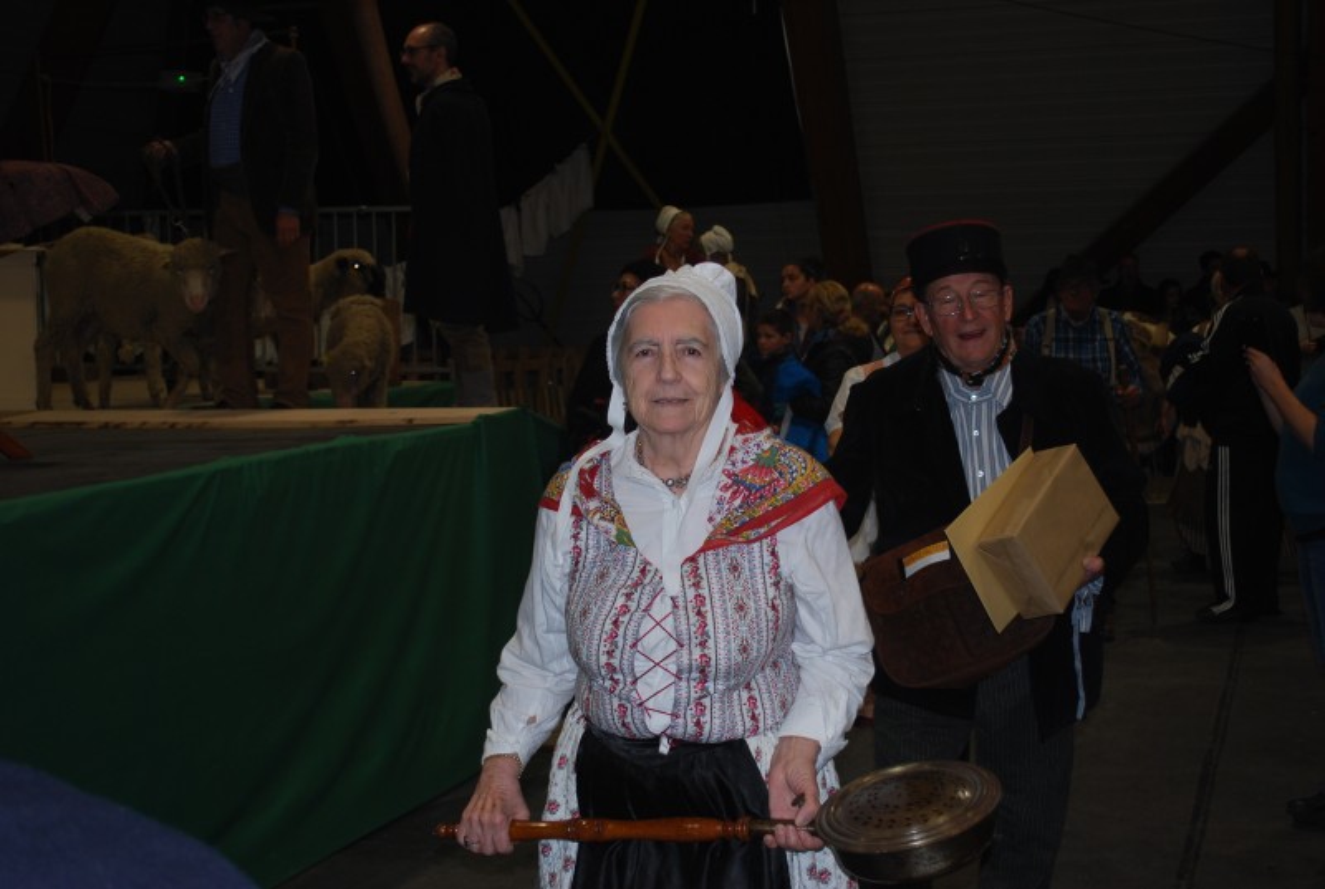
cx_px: 662
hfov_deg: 37.8
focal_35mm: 52
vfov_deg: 25.9
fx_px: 1936
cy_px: 444
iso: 200
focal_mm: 35
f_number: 5.3
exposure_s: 1/60
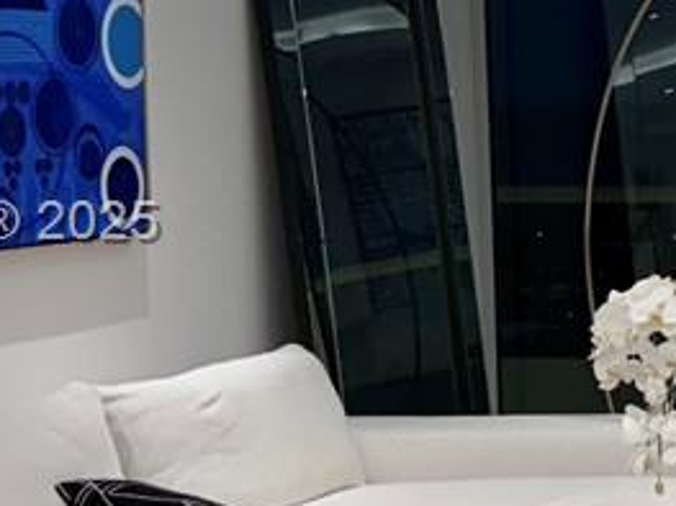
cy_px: 226
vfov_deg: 10.2
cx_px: 1393
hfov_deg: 11.9
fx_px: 2850
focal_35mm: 146
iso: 100
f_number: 1.78
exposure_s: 1/120
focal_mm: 6.76
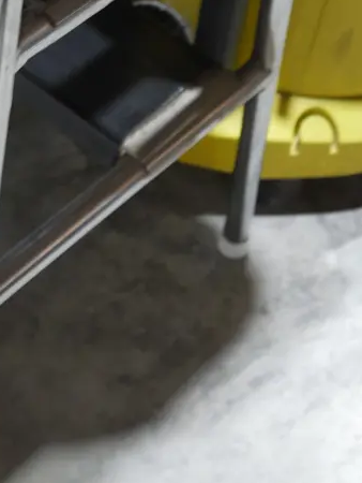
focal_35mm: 91
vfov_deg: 20.8
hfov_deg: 16.0
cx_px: 20
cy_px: -1
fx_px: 1268
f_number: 4.4
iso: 640
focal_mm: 20
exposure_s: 1/60
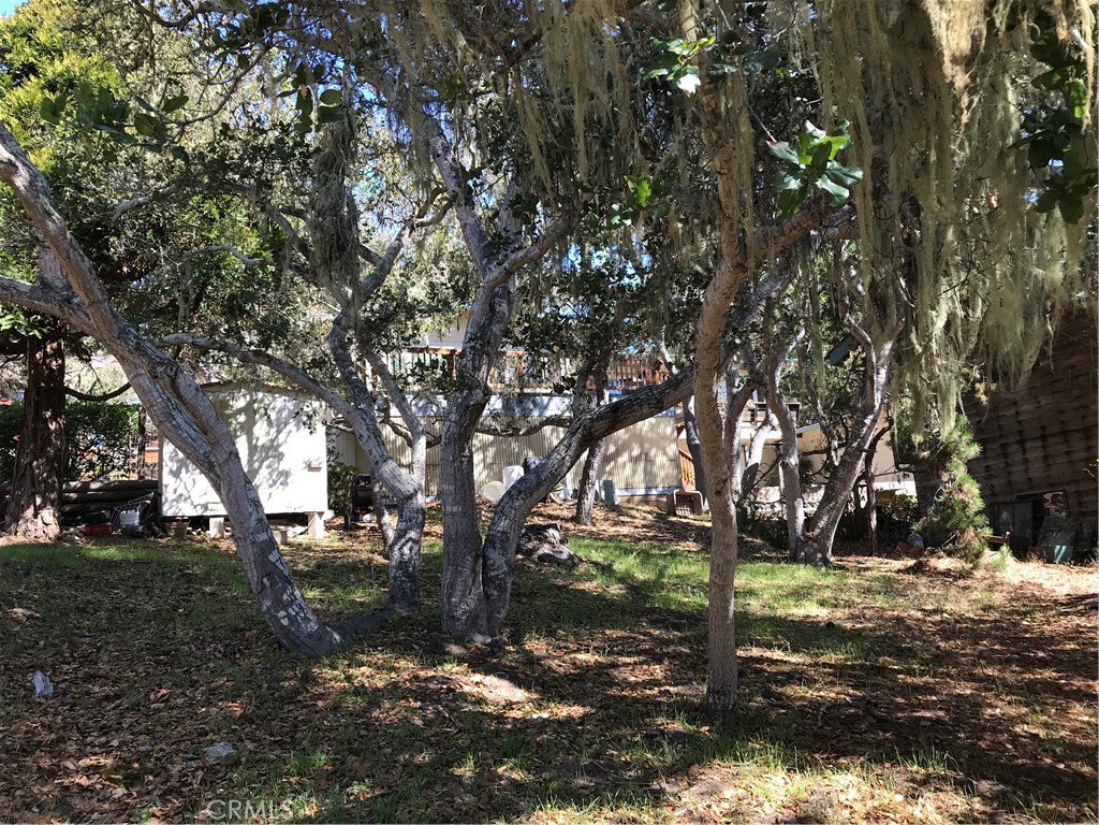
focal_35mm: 28
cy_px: 412
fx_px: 889
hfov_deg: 63.4
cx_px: 550
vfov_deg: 49.7
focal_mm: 3.99
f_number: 1.8
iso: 20
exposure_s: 1/301
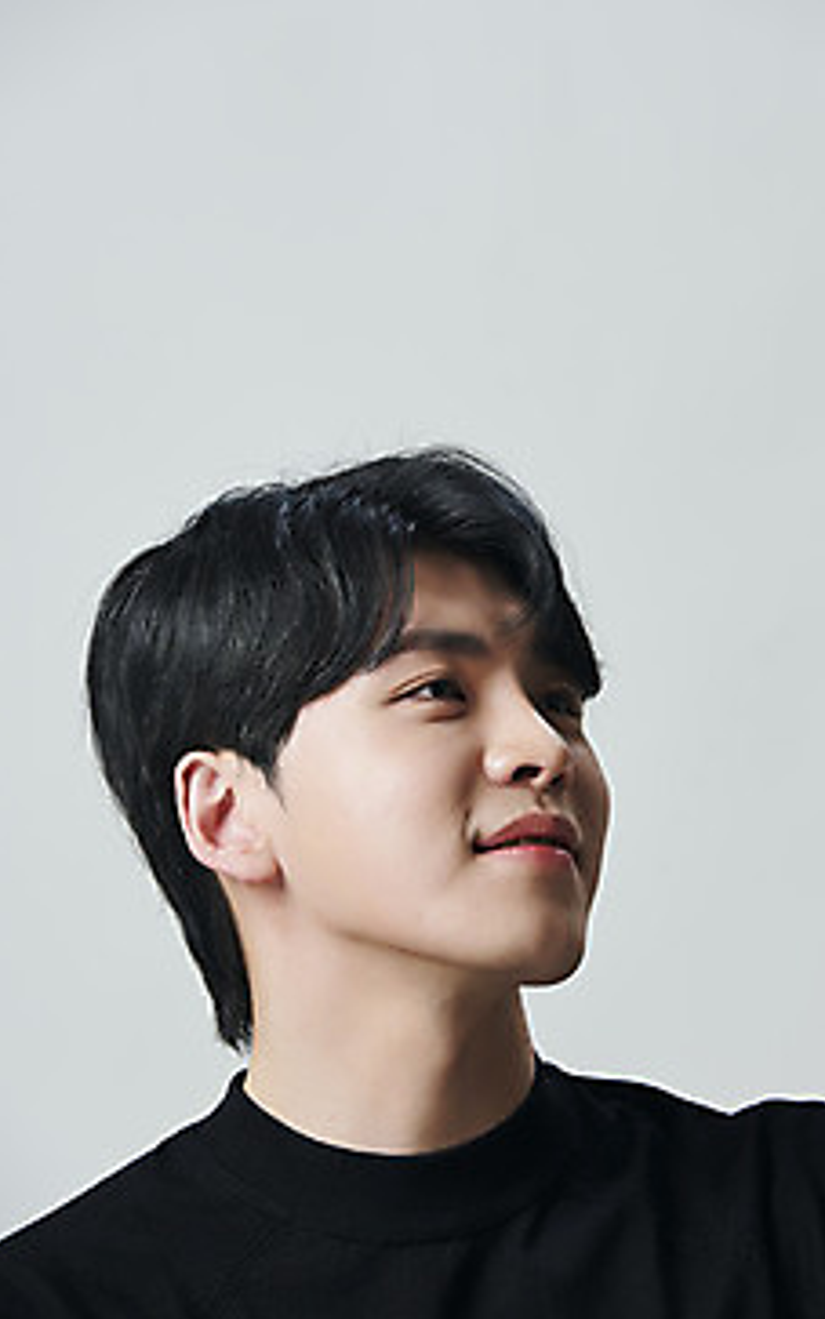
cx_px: 467
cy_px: 621
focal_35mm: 202
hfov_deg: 6.5
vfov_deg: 10.4
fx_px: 7264
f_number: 7.1
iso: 64
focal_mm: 180
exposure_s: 1/125
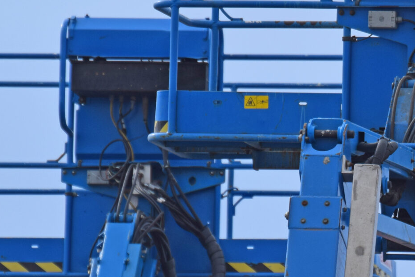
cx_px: 420
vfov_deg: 1.3
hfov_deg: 1.9
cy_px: 197
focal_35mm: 1068
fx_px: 12309
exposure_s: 1/1000
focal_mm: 260
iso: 200
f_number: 7.1
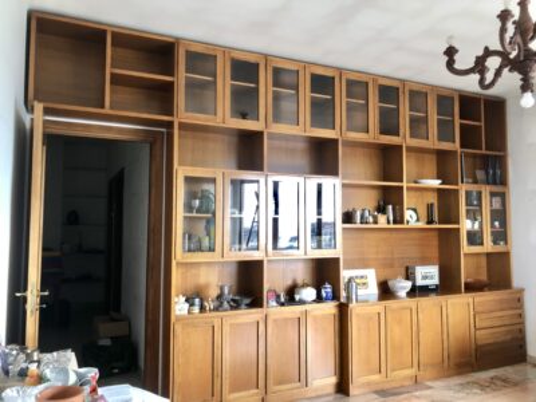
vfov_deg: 49.7
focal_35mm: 28
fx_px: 434
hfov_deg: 63.4
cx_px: 268
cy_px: 201
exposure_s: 1/30
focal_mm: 3.99
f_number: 1.8
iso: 32
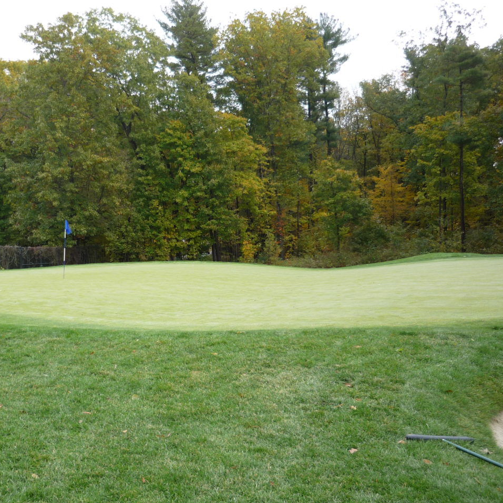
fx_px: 641
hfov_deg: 42.6
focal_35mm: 39
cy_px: 251
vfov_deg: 42.8
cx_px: 194
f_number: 2.8
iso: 100
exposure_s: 1/200
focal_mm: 5.5
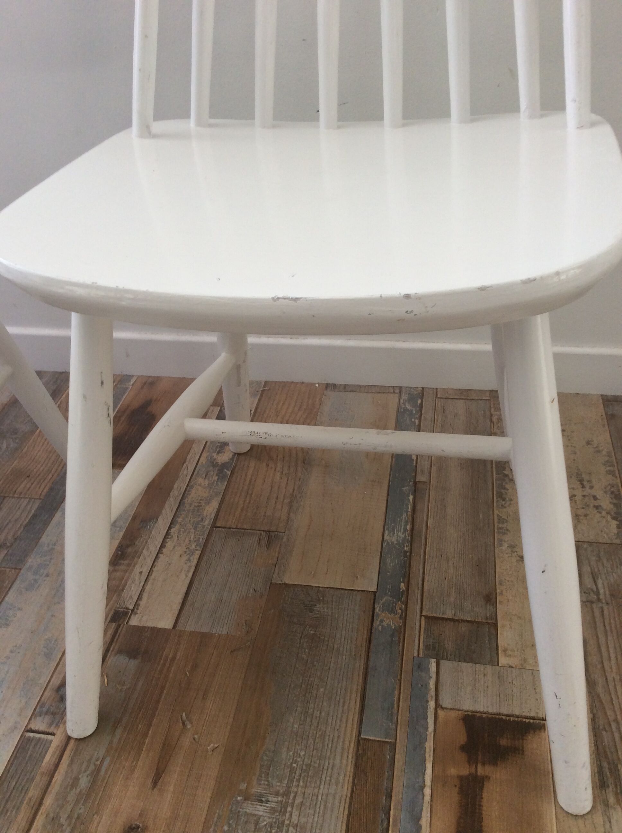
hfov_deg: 44.1
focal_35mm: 32
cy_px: 416
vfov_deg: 56.9
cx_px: 311
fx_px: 769
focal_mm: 3.3
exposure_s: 1/33
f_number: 2.4
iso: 40
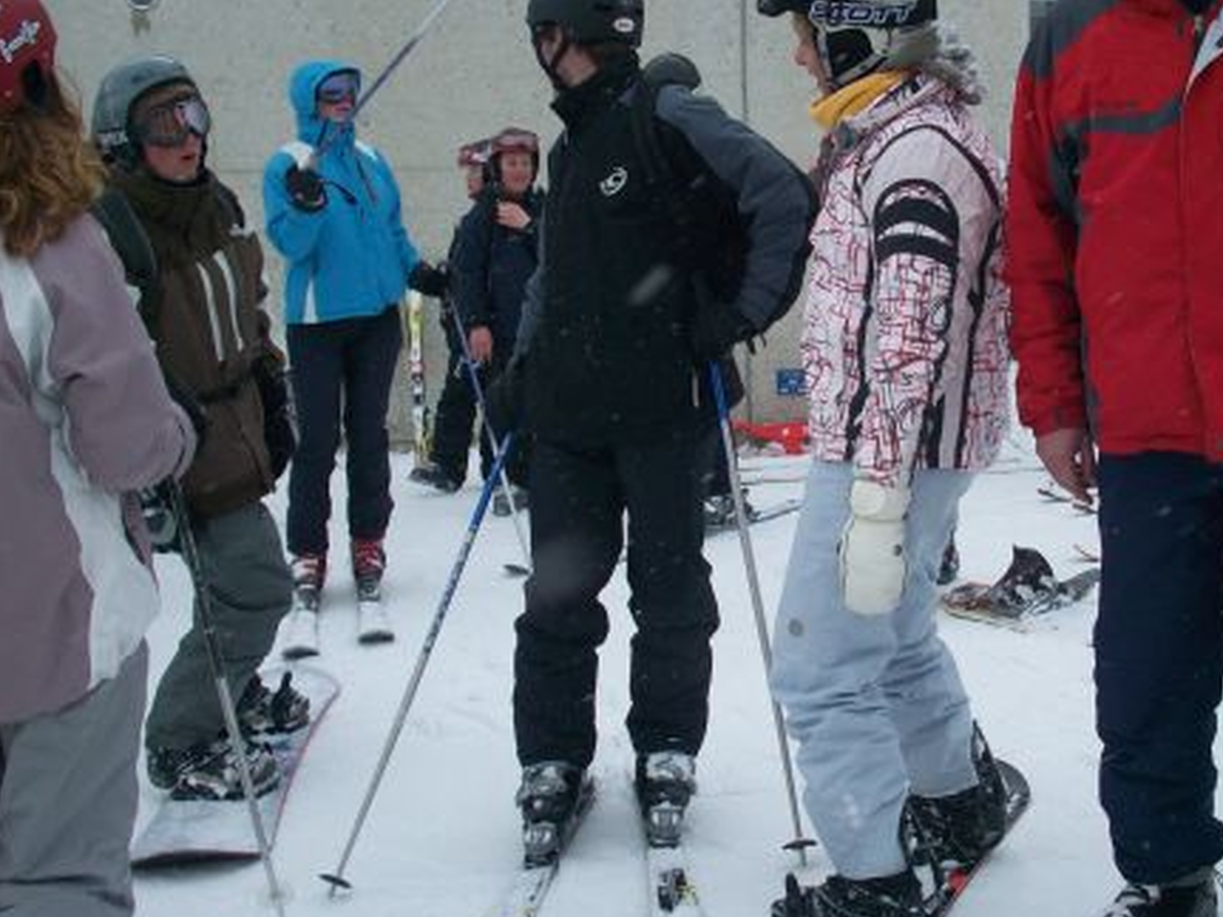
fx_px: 1943
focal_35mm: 55
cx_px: 809
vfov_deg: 26.5
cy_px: 406
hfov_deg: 34.6
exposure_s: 1/367
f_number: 5.6
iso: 80
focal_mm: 6.2
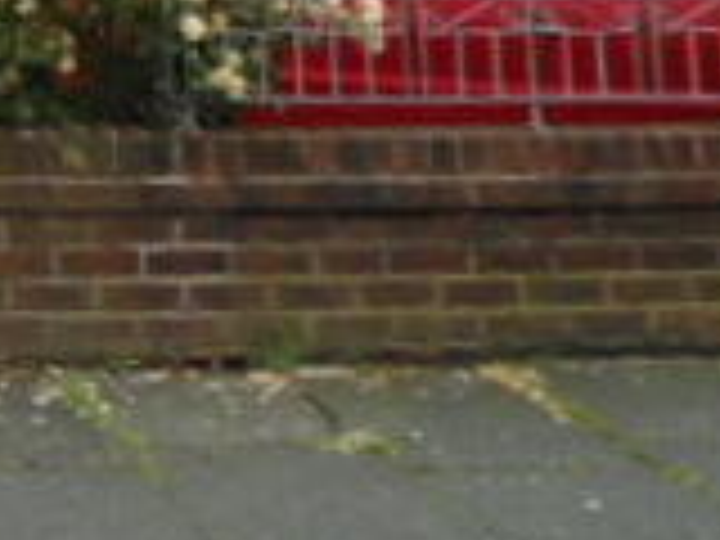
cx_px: -421
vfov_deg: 14.0
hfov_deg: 18.0
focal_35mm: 95
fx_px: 1976
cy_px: -398
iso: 80
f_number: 2.8
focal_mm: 4.7
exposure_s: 1/1000
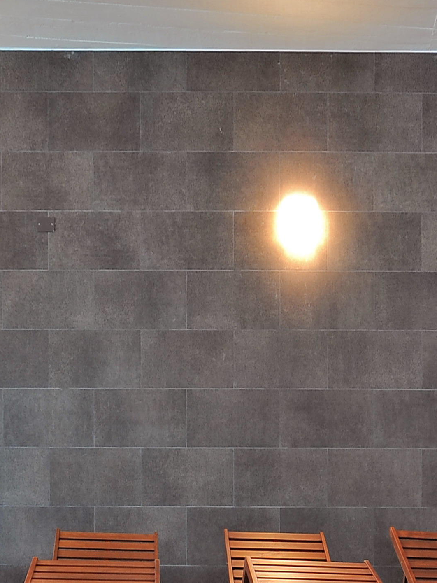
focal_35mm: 52
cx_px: 348
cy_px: 828
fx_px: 875
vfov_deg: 27.8
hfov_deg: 27.5
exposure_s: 3
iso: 200
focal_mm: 18
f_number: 16
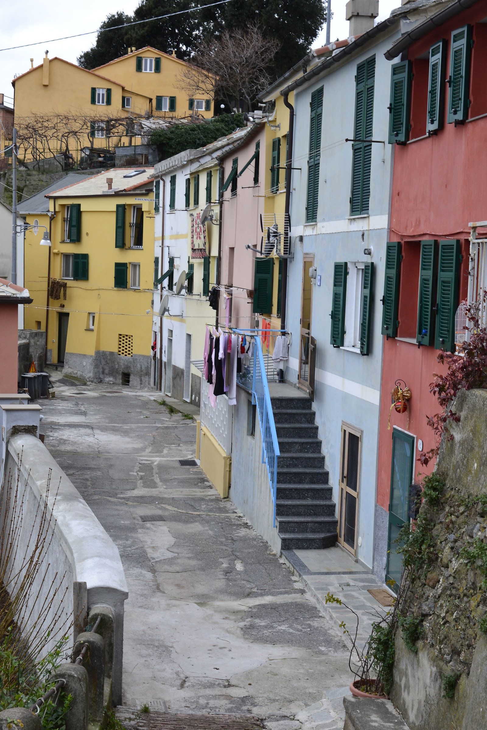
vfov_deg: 35.1
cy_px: 365
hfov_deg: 23.8
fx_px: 1157
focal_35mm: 57
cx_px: 244
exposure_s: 1/100
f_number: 9
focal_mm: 38
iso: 400
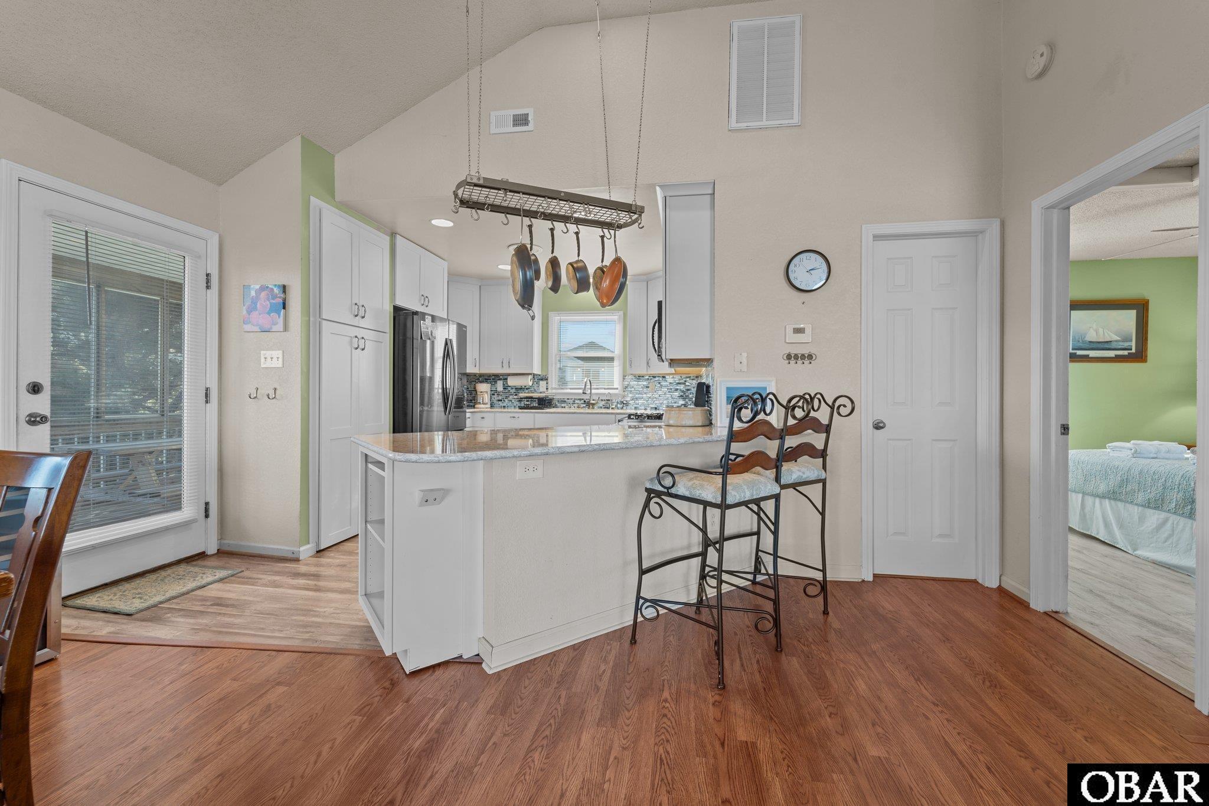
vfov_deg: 81.2
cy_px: 403
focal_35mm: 14
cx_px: 604
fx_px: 470
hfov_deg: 104.3
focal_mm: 14
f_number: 8
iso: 100
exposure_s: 1/1.67
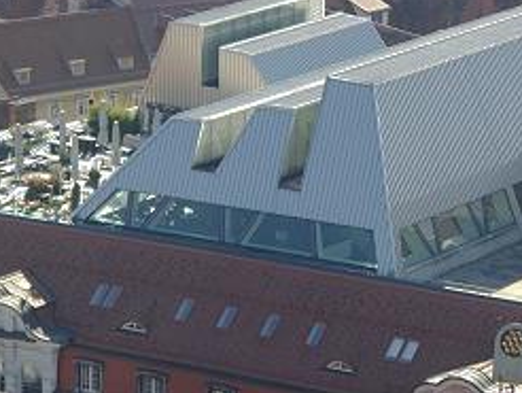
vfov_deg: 6.6
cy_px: 136
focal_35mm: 224
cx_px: 208
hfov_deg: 8.8
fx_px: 3381
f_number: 5.2
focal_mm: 22.3
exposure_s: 1/200
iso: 100
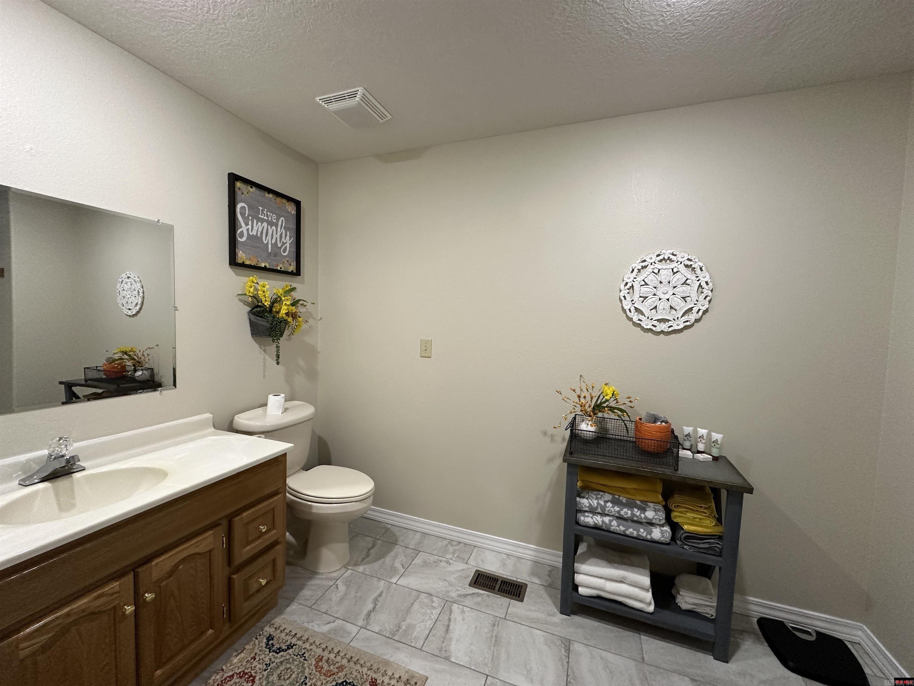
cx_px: 457
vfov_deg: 85.7
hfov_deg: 102.1
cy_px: 343
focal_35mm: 14
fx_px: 370
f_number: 2.2
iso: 250
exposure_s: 1/60
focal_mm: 2.22
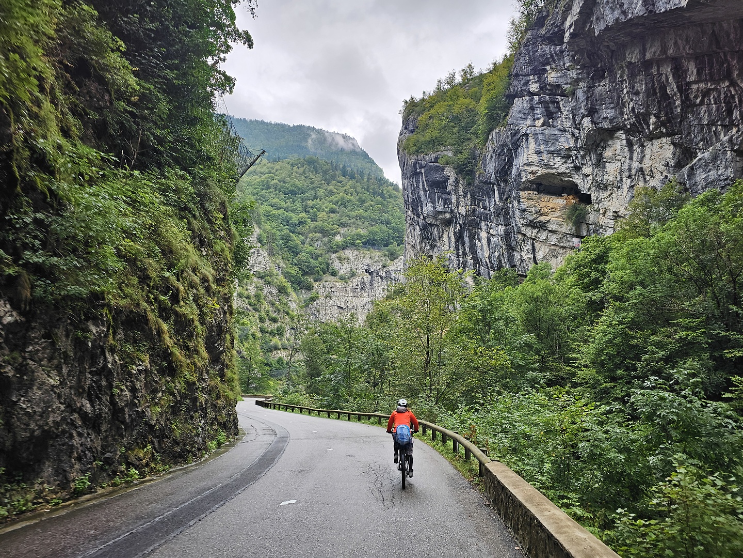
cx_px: 372
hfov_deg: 73.9
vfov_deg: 58.9
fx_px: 494
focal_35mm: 23
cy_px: 279
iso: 40
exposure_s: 1/180
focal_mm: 6.3
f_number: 1.7
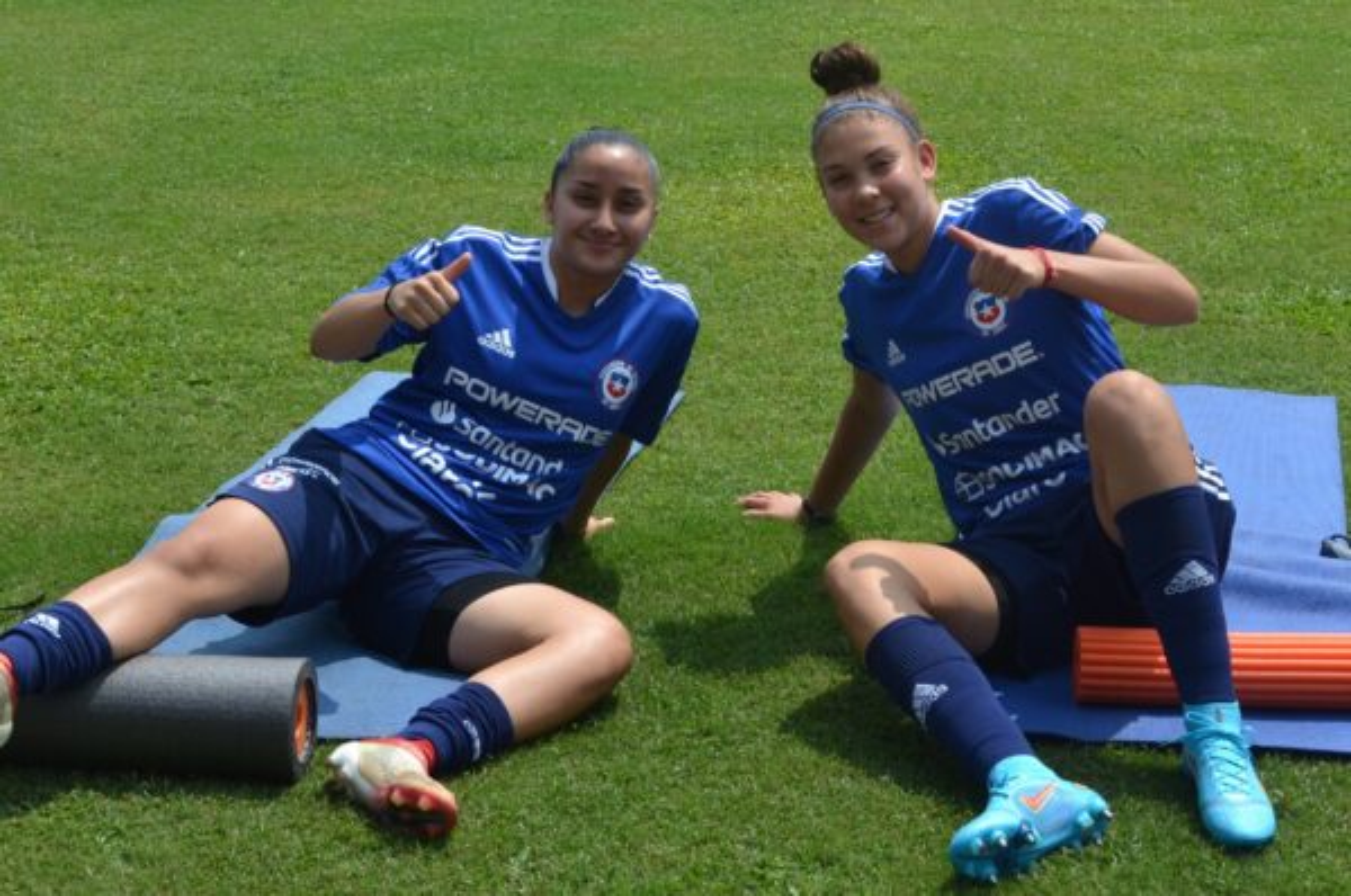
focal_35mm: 39
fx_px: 1461
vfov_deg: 34.1
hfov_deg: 49.6
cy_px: 448
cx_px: 676
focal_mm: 26
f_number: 5.6
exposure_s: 1/1600
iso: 400
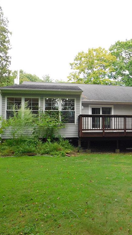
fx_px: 211
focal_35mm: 34
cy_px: 119
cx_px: 121
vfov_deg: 58.0
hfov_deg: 32.8
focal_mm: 4
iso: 125
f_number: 3
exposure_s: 1/200
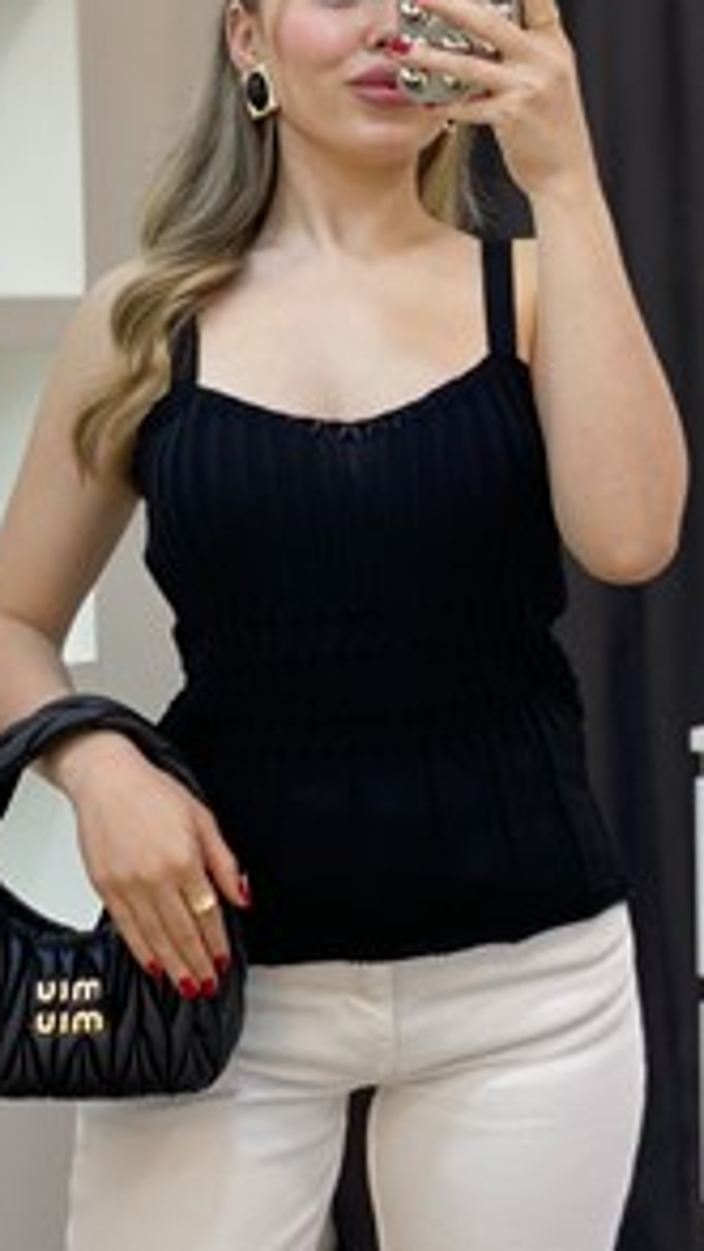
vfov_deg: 26.4
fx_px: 2653
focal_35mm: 80
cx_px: 329
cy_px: 455
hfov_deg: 15.1
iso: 80
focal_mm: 6
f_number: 2
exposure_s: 1/100
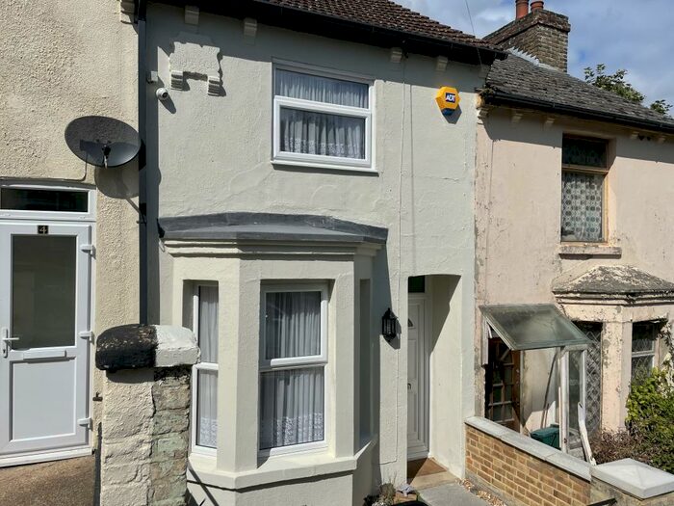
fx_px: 506
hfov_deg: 67.3
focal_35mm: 26
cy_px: 253
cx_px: 337
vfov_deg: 53.1
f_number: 1.6
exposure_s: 1/9091
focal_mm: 4.2
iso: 32
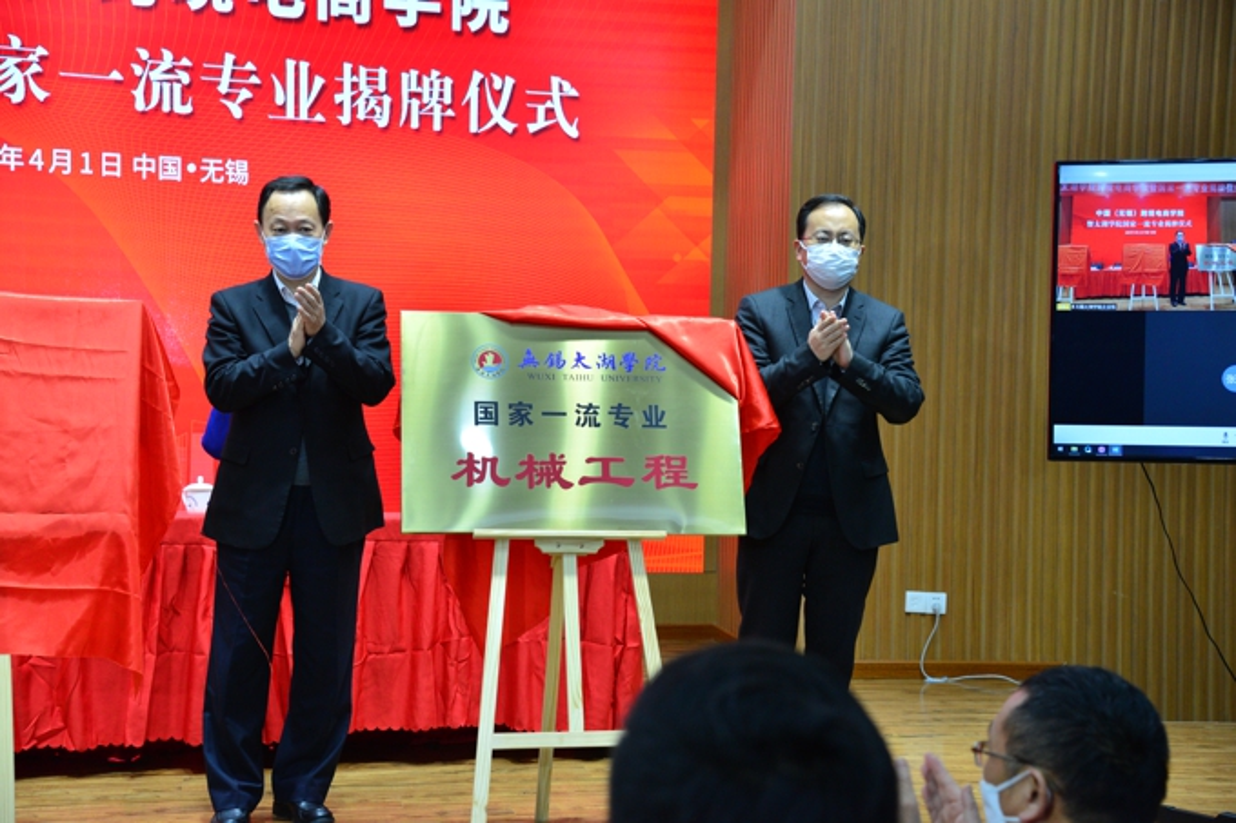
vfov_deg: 24.6
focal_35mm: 55
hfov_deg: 36.3
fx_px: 1888
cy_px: 412
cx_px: 618
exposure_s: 1/125
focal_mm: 55
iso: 1600
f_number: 5
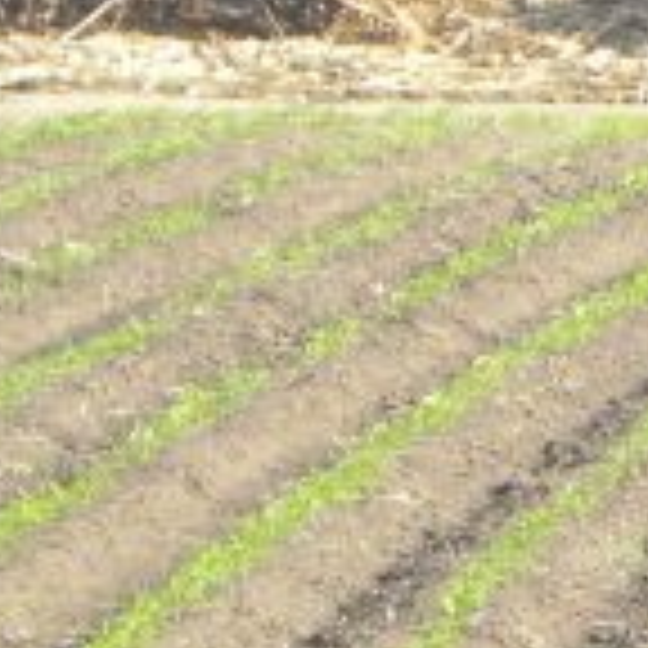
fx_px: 25754
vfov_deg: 1.4
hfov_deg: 1.4
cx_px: 1368
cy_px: 230
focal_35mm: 1216
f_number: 4.5
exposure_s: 1/129
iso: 64
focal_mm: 44
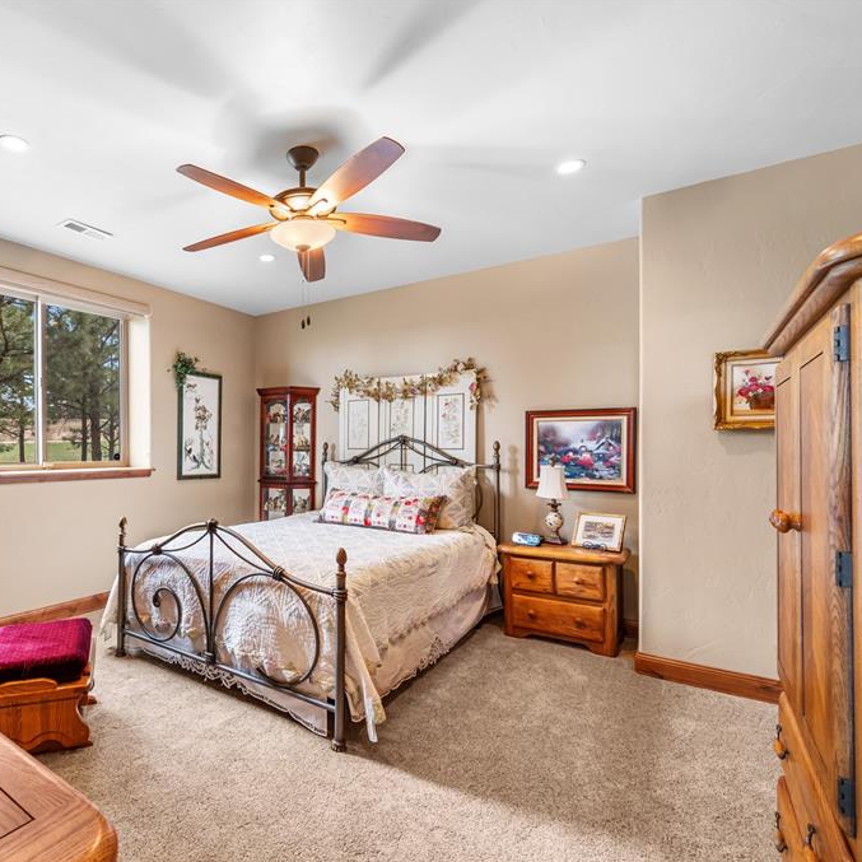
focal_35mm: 18
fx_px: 507
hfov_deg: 77.7
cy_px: 430
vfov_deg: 80.7
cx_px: 276
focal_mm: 14
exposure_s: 1.3
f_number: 8
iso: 800
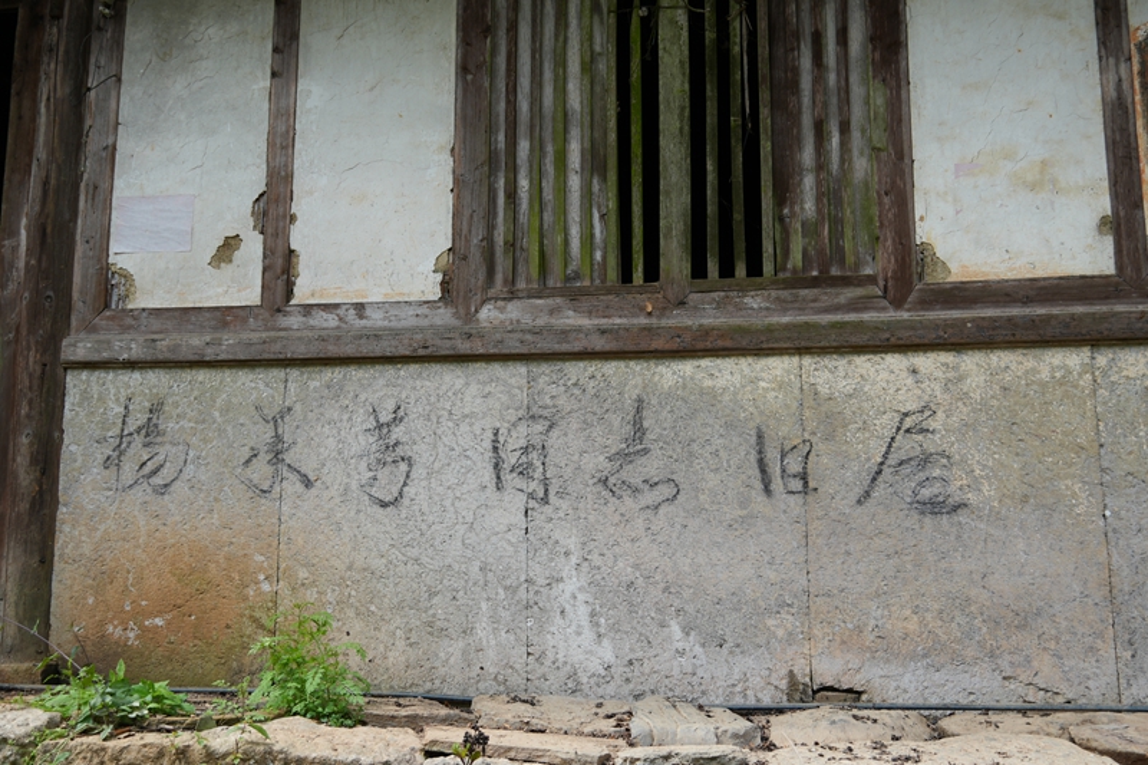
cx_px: 574
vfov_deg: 38.3
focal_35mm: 34
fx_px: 1100
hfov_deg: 55.1
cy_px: 382
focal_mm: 23
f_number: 4.5
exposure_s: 1/200
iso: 100
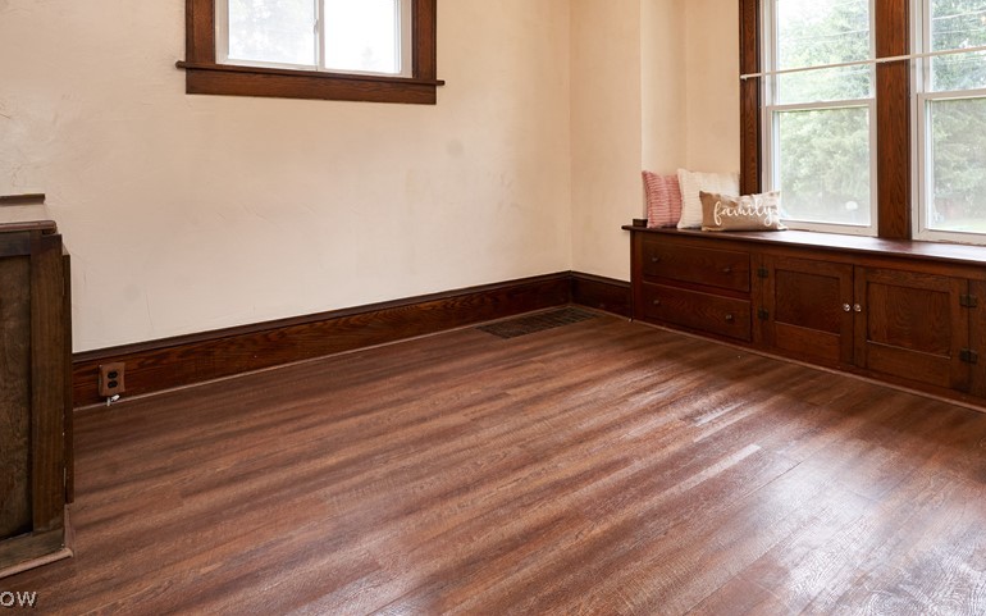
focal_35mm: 23
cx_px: 603
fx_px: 618
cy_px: 154
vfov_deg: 50.8
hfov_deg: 76.1
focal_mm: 16
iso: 400
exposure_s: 1/60
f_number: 7.1
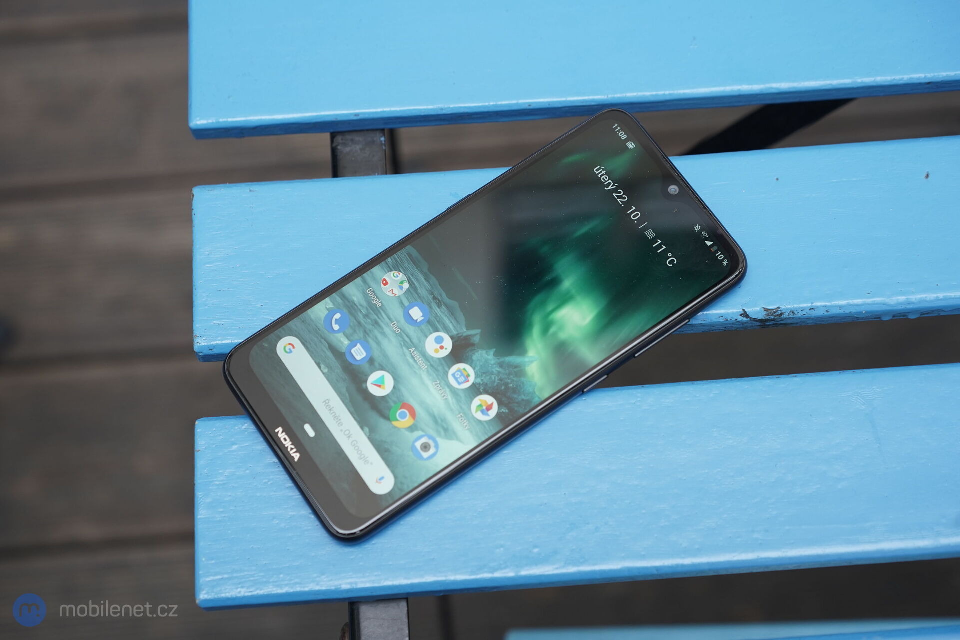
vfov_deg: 24.6
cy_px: 320
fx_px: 1467
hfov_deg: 36.2
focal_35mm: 55
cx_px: 480
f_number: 4.5
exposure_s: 1/160
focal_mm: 55
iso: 640
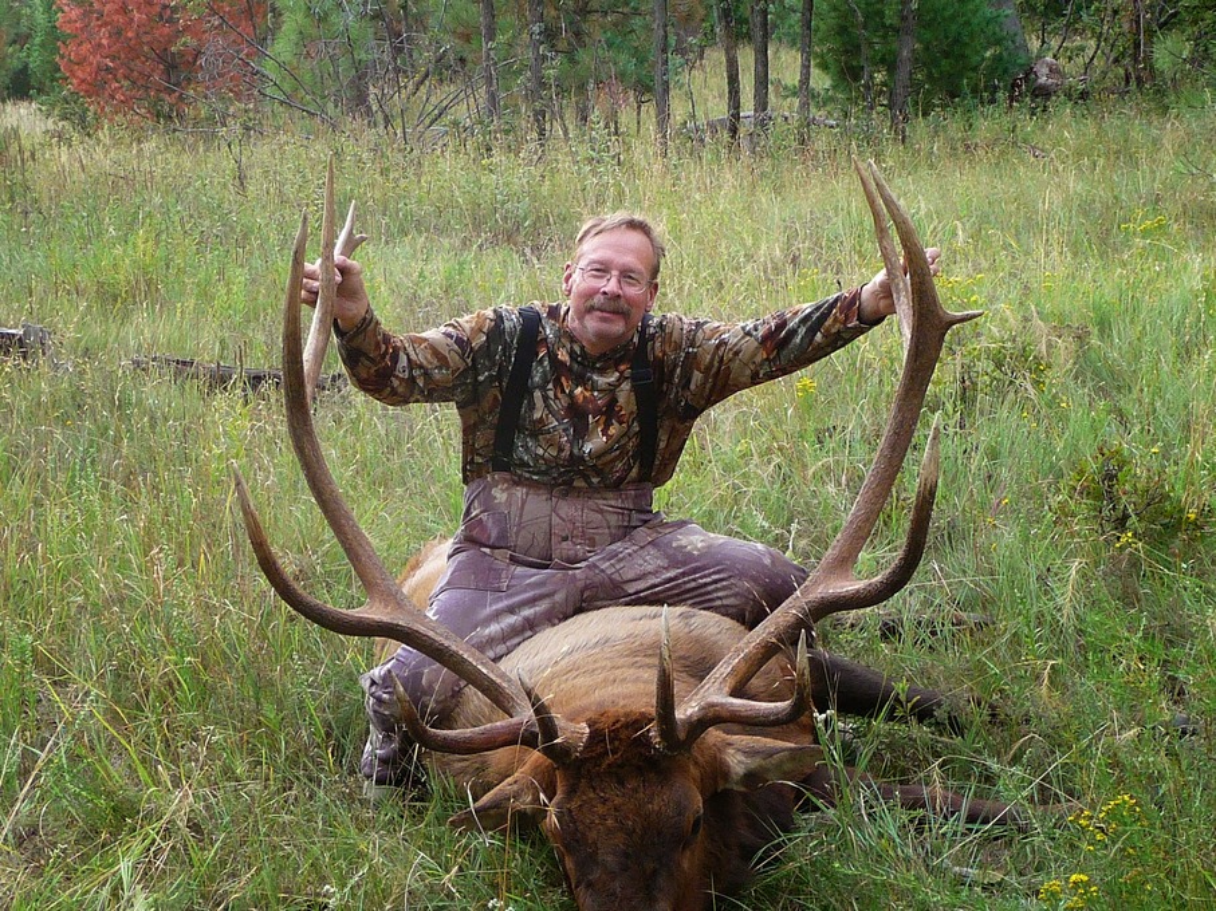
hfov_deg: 27.0
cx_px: 608
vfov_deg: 20.4
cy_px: 456
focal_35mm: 72
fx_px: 2529
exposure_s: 1/30
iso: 200
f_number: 4
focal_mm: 7.1
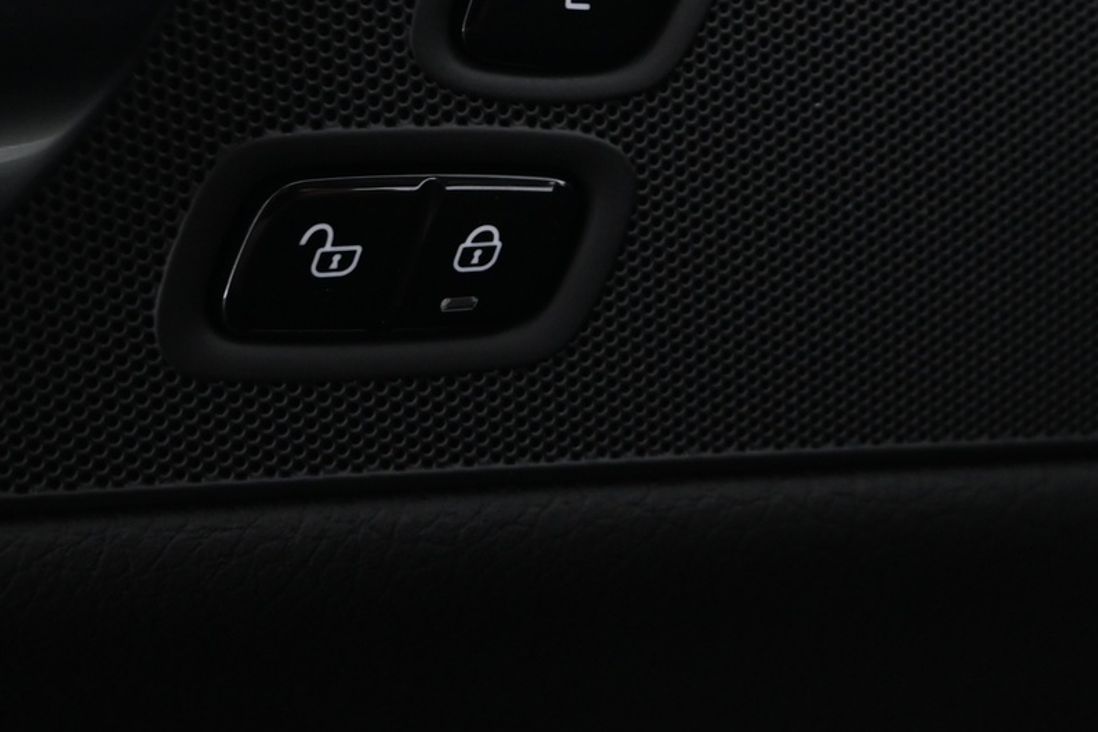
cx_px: 596
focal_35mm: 58
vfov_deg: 22.5
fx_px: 1770
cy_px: 3
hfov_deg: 34.4
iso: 1600
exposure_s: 1/13
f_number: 3.8
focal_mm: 19
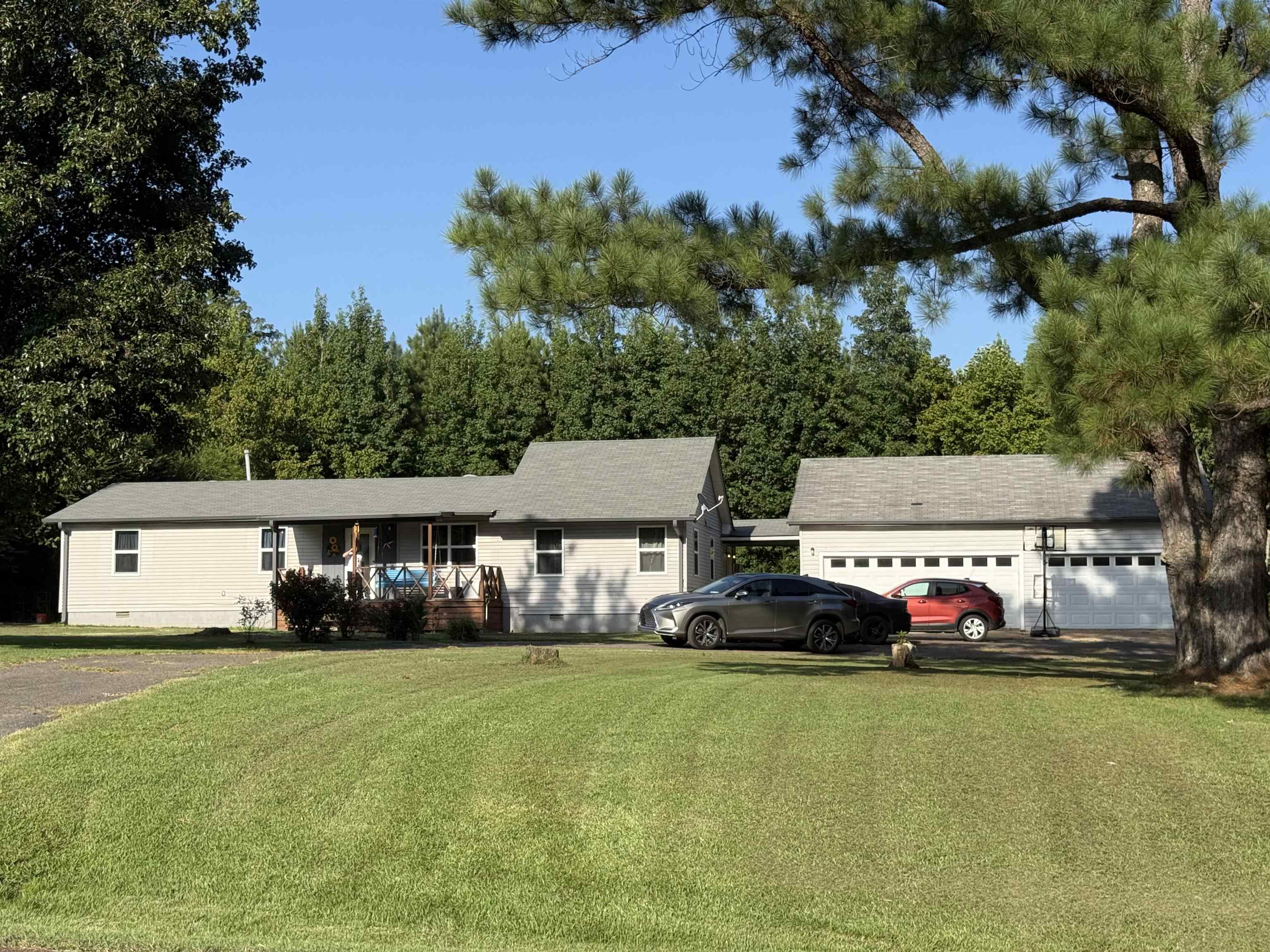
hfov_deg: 39.7
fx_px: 1761
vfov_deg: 30.3
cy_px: 476
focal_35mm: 48
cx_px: 635
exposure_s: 1/3704
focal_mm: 6.76
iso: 64
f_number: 1.78
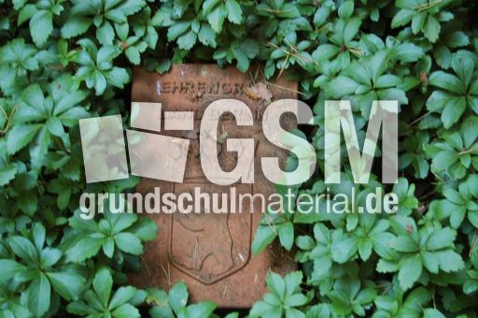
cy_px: 159
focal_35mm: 68
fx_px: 895
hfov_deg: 29.9
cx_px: 239
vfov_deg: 20.1
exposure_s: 1/40
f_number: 5.3
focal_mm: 45
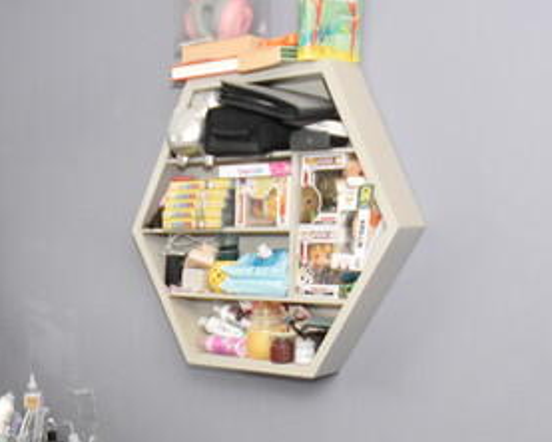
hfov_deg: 35.0
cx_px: 126
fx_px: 850
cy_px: 598
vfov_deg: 24.7
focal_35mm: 52
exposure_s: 1/100
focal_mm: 10
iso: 1600
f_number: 4
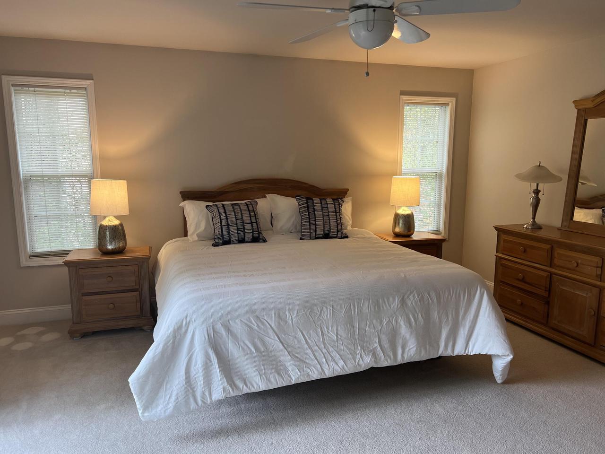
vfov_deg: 53.1
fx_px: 454
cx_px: 302
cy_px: 227
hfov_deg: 67.3
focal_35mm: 26
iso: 64
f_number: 1.5
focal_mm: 5.7
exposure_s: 1/60
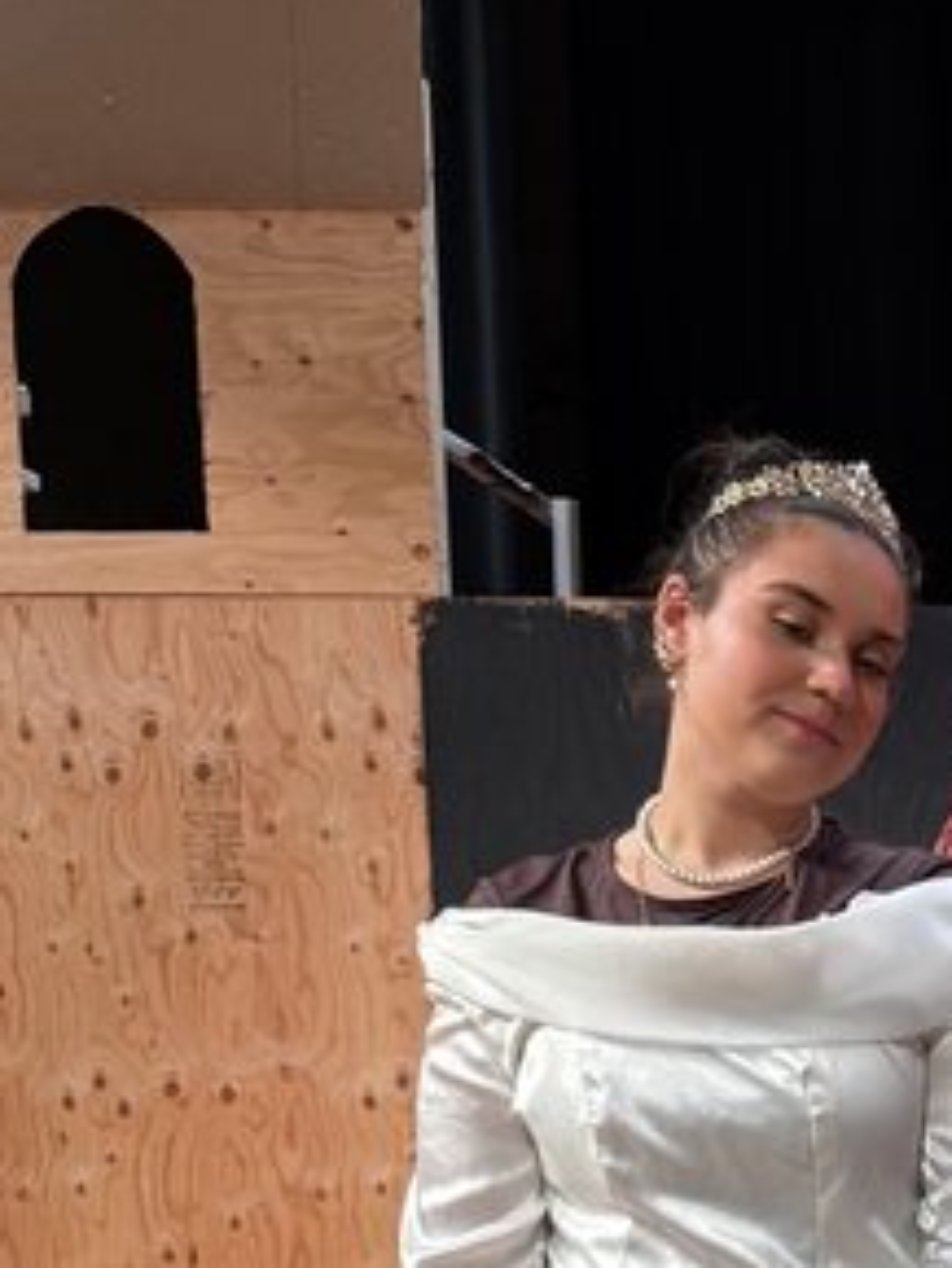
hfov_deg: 15.6
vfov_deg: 21.1
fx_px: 3115
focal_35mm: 85
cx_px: 1544
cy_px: 1588
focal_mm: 6.76
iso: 125
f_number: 1.78
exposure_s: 1/120
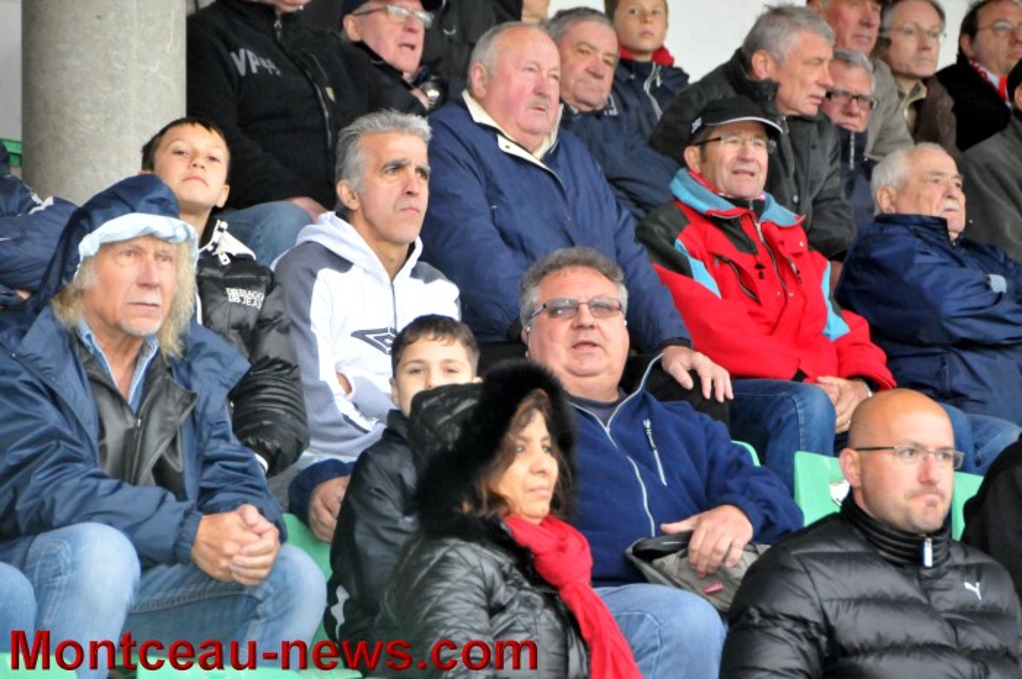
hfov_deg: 9.2
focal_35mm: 225
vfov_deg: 6.1
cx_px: 511
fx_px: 6380
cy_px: 340
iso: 3200
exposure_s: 1/100
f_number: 7.1
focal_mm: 150
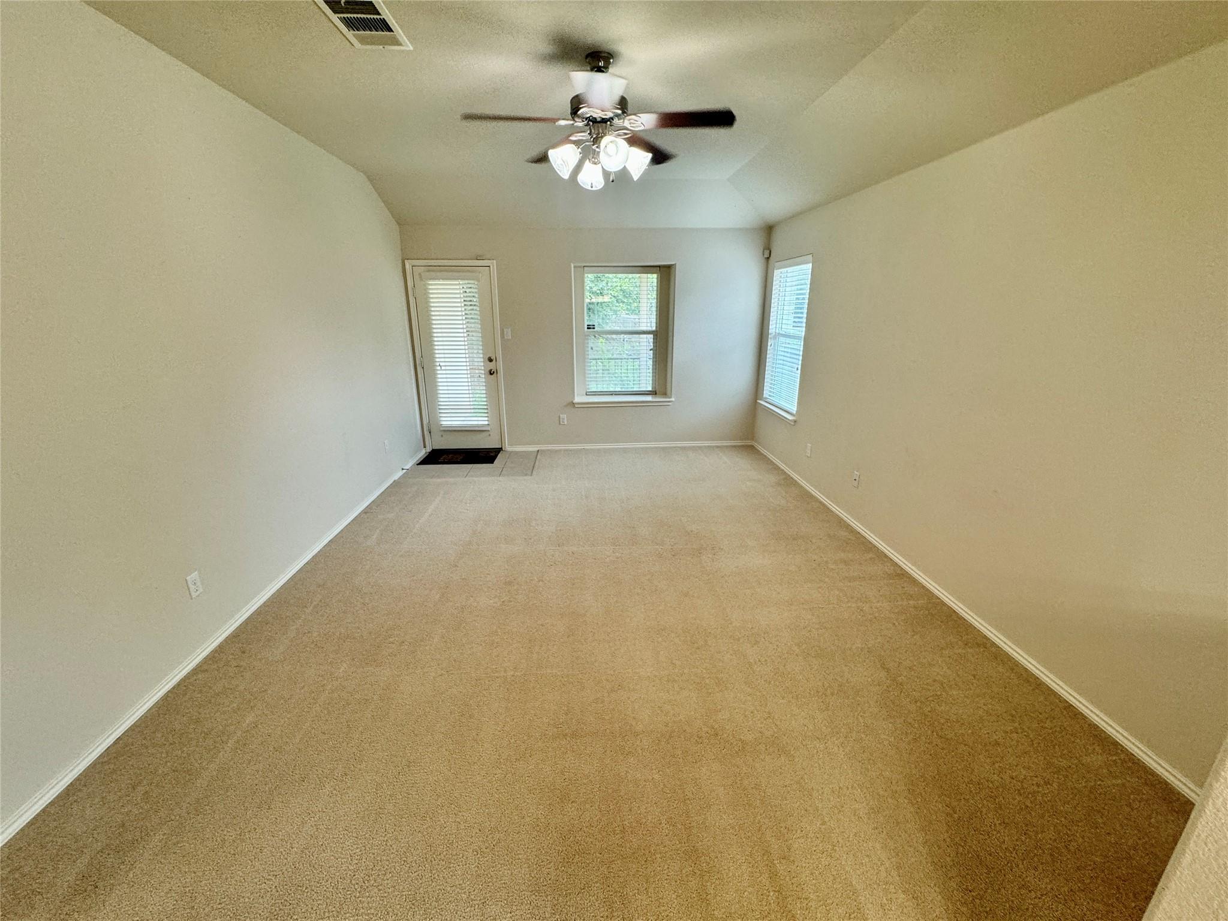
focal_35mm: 14
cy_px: 460
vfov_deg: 85.7
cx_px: 614
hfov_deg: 102.1
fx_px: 497
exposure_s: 1/120
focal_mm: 2.22
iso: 200
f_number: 2.2
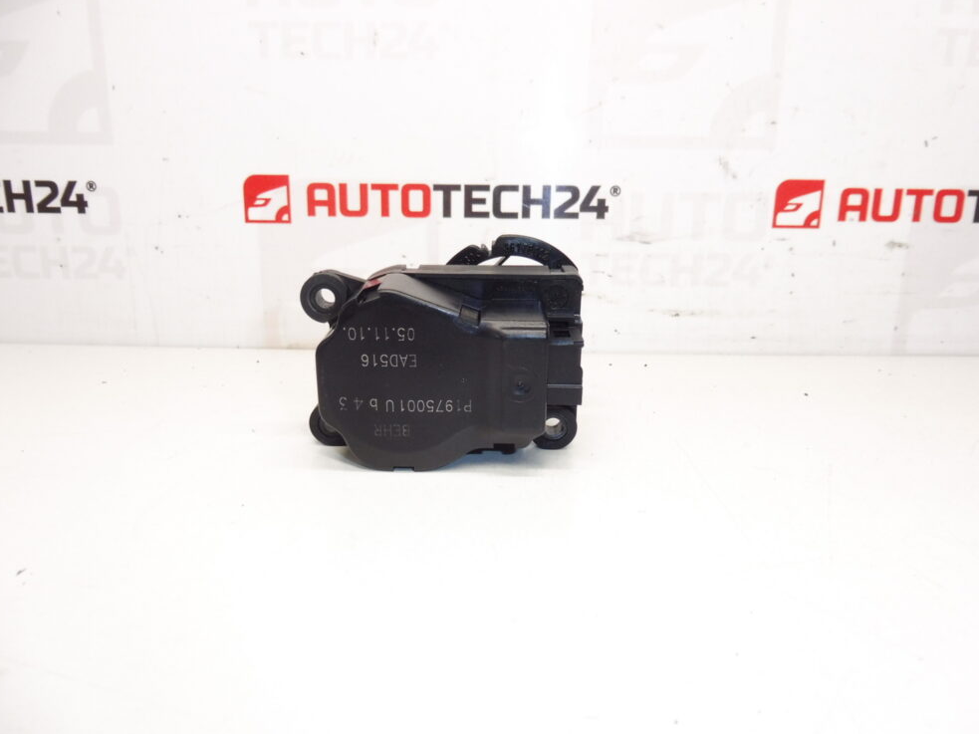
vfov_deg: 54.9
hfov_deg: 69.4
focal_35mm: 25
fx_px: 707
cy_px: 378
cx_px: 470
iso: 200
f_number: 3.5
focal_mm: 4.3
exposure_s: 1/160
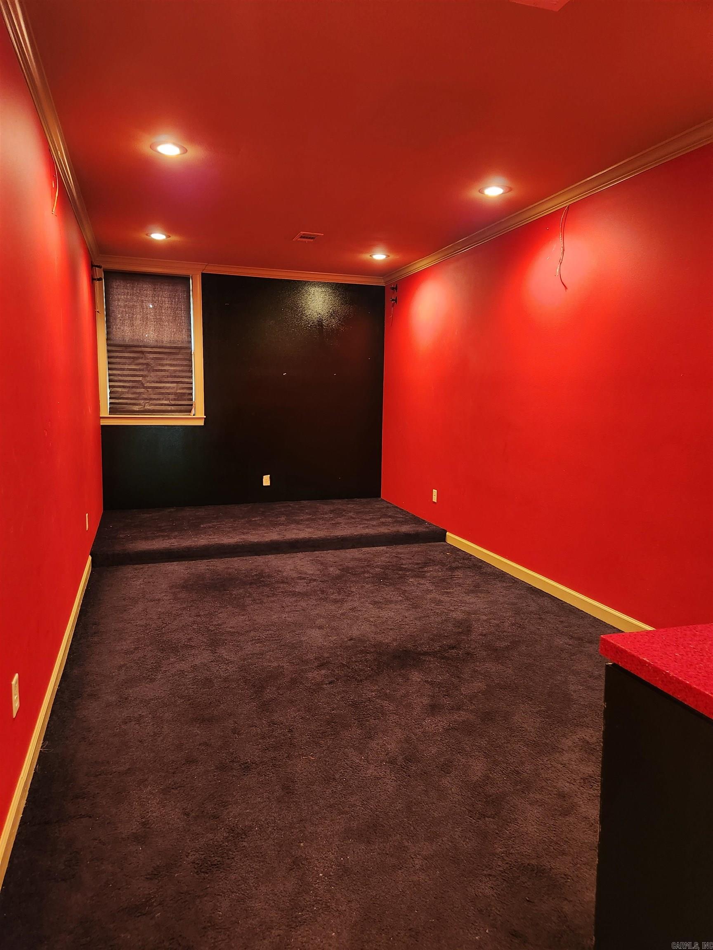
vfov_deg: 73.9
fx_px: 632
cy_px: 475
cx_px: 356
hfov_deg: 58.9
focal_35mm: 23
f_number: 1.8
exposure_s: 1/24
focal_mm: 5.4
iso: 500
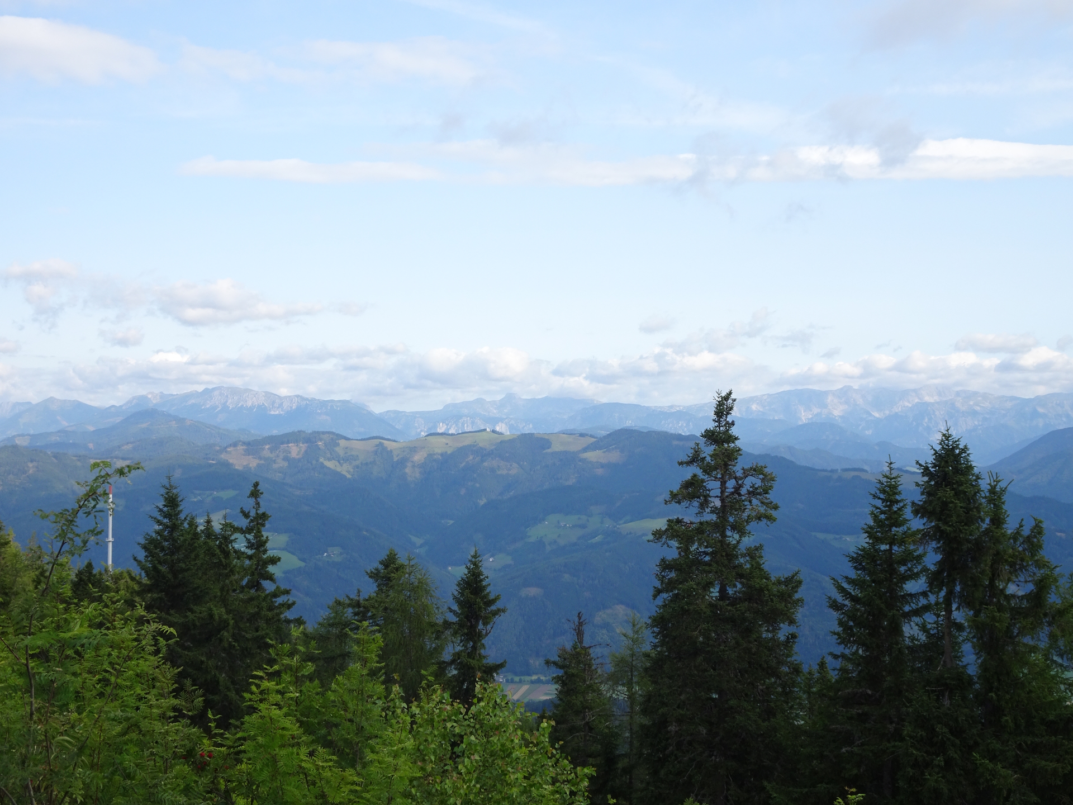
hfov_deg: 45.8
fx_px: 1271
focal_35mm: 41
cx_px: 536
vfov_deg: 35.1
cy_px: 402
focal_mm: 7.05
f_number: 4
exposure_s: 1/320
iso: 80
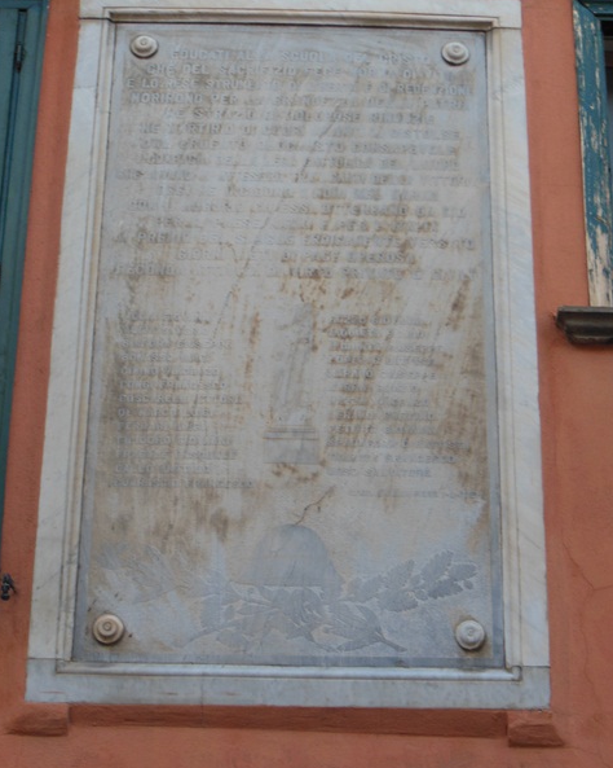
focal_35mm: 98
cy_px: 383
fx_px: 2224
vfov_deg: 19.6
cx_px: 304
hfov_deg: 15.7
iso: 200
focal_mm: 16.5
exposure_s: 1/60
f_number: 5.6
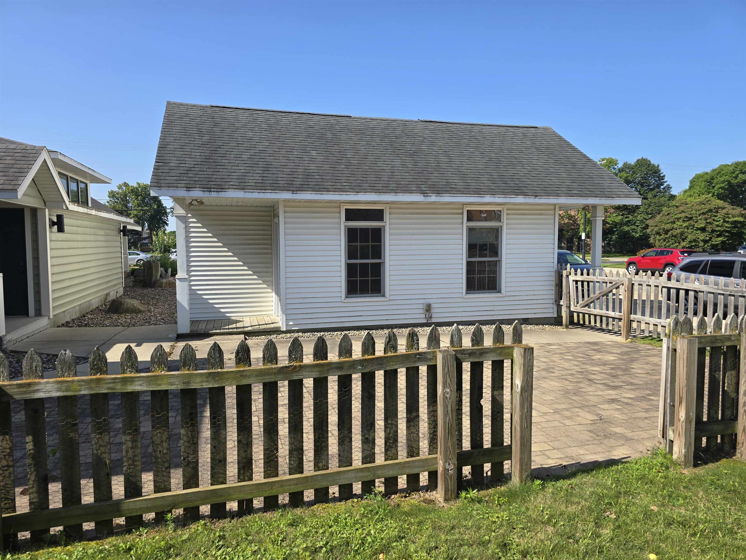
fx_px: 496
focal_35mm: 23
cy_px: 280
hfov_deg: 73.9
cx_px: 373
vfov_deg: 58.9
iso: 12
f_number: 1.7
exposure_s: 1/607
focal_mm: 6.3
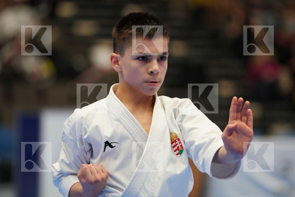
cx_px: 148
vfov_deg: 4.6
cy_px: 98
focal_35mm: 300
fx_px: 2458
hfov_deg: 6.9
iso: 1250
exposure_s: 1/500
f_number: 2.8
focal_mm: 200
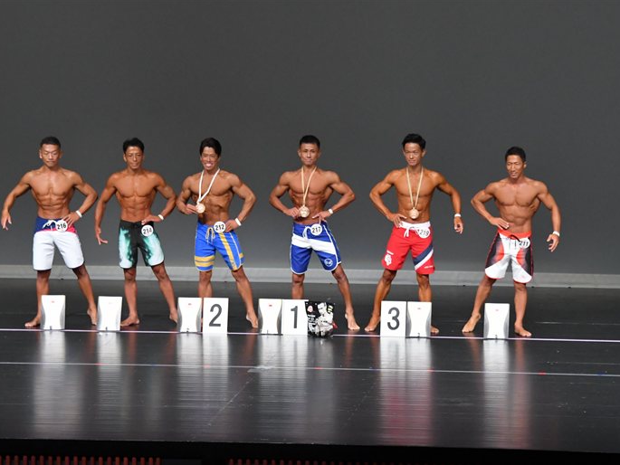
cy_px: 232
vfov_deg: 7.5
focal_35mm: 199
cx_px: 286
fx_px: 3565
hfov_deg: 9.9
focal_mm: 122
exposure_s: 1/400
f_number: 5.6
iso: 5000
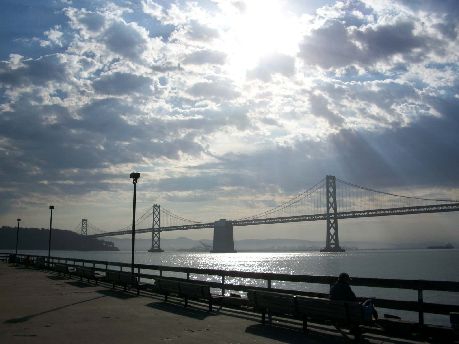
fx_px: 464
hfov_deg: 52.6
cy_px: 172
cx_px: 230
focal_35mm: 35
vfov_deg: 40.7
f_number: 5.6
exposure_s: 1/1401
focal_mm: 6.3
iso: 80
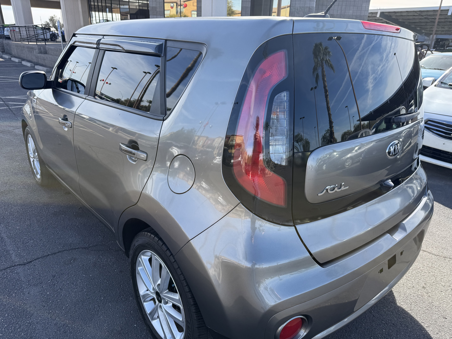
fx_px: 313
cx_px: 226
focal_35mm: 24
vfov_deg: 56.8
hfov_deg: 71.6
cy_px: 170
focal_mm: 6.76
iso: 80
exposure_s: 1/1060
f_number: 1.78
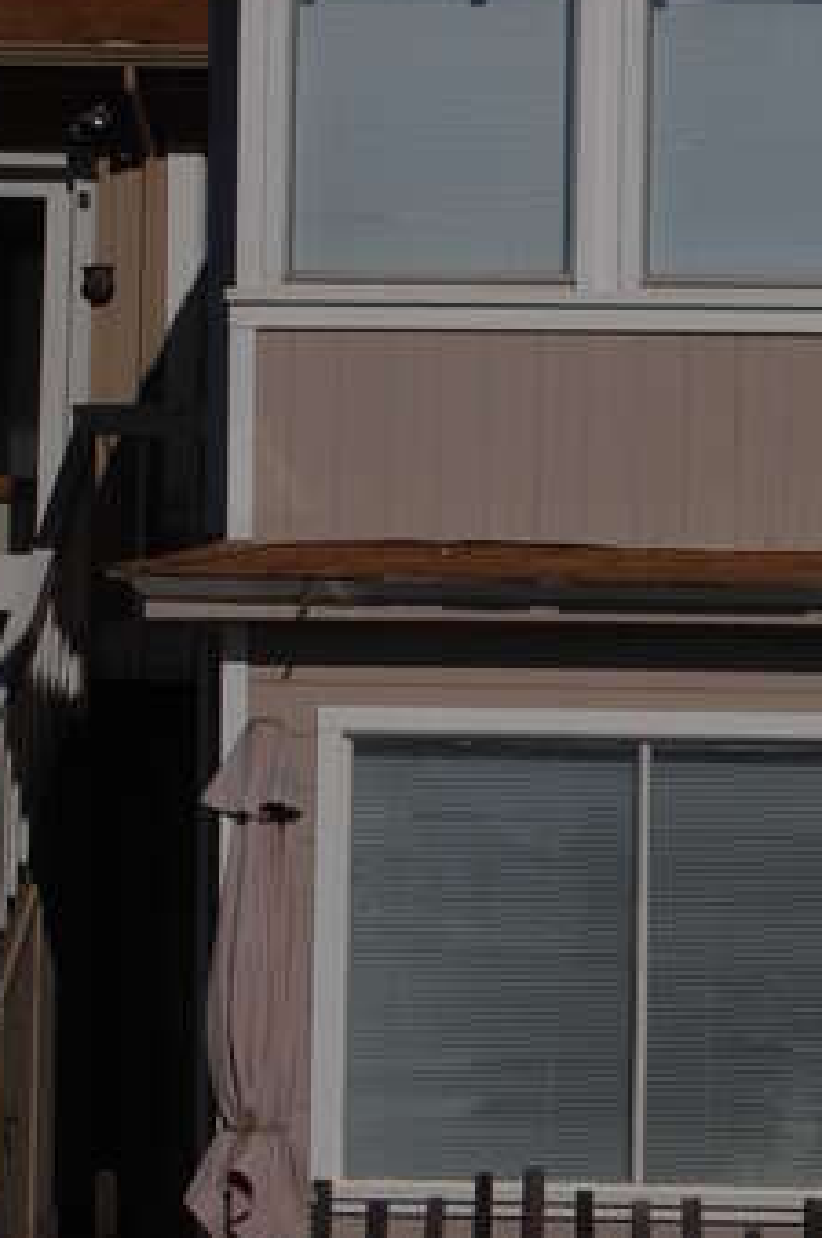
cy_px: 533
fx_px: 6080
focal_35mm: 177
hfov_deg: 7.7
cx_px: 829
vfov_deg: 11.6
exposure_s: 1/800
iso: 200
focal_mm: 50
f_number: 16
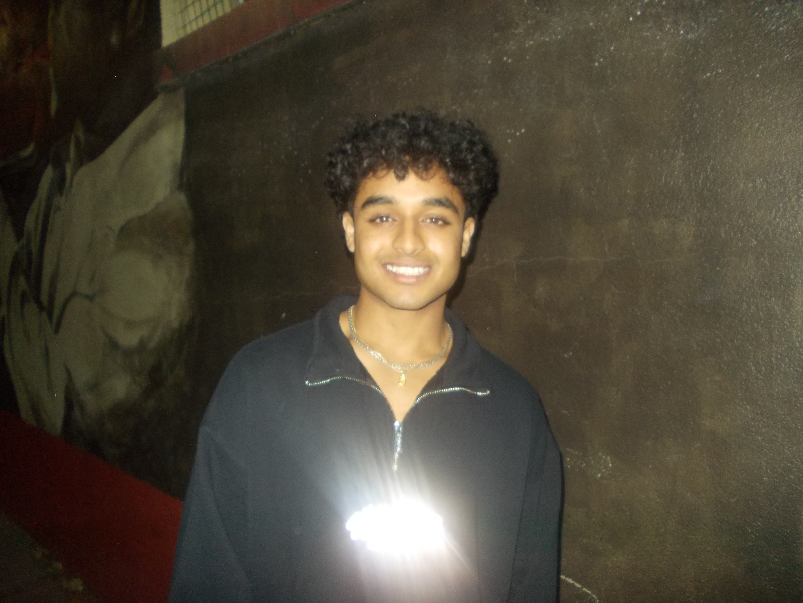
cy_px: 302
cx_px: 402
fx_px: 650
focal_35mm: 28
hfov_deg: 63.4
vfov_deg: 49.7
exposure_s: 1/25
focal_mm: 4
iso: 200
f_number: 2.7
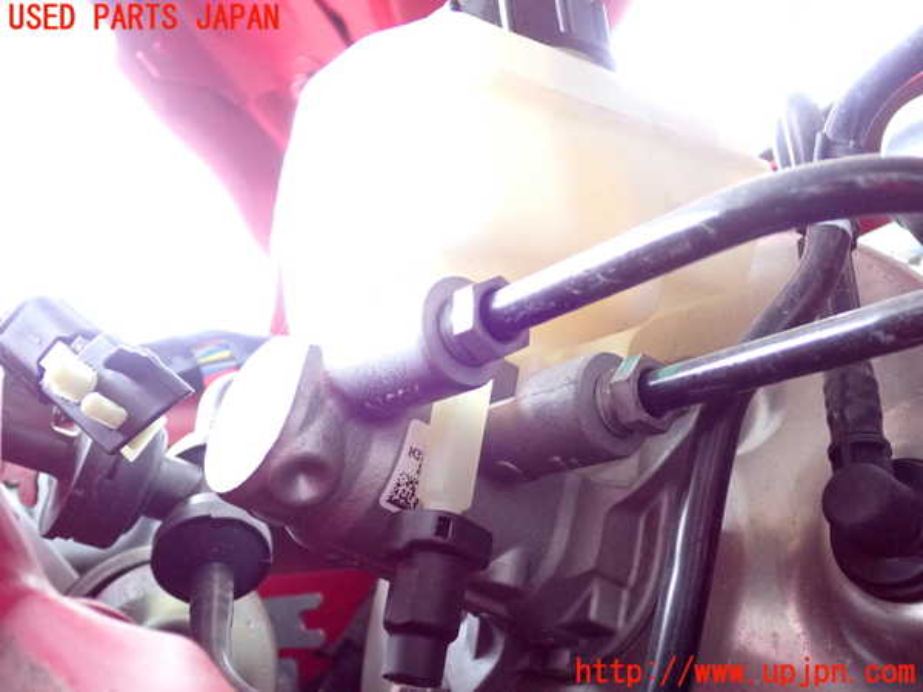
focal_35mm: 38
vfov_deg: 37.7
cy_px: 346
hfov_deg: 49.0
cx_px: 462
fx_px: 1013
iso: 1250
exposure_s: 1/125
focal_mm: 6.83
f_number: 2.7
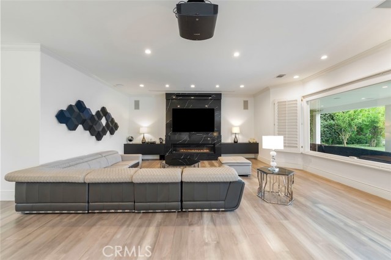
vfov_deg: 81.1
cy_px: 130
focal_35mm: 14
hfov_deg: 104.3
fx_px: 152
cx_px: 196
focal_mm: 14
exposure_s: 1/4
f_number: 9
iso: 640
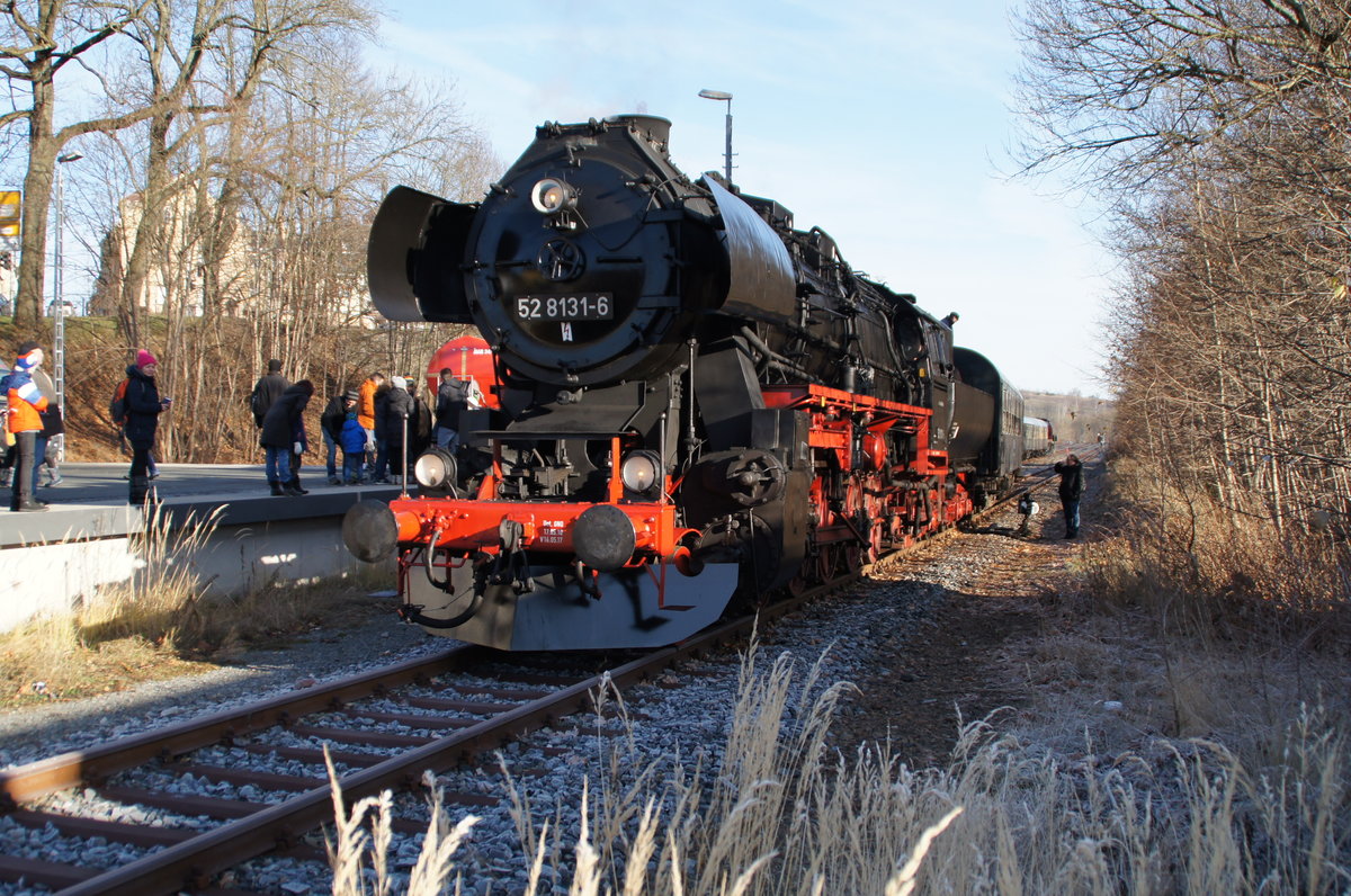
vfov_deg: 35.8
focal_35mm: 37
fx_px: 1386
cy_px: 448
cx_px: 676
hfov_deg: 52.0
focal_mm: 18
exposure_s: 1/500
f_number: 3.5
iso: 100
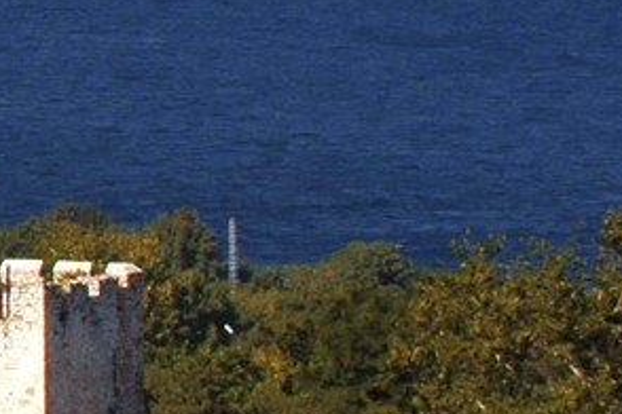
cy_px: -343
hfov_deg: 2.8
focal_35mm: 734
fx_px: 12681
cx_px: -1039
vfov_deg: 1.9
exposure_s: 1/250
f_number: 6.3
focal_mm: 90
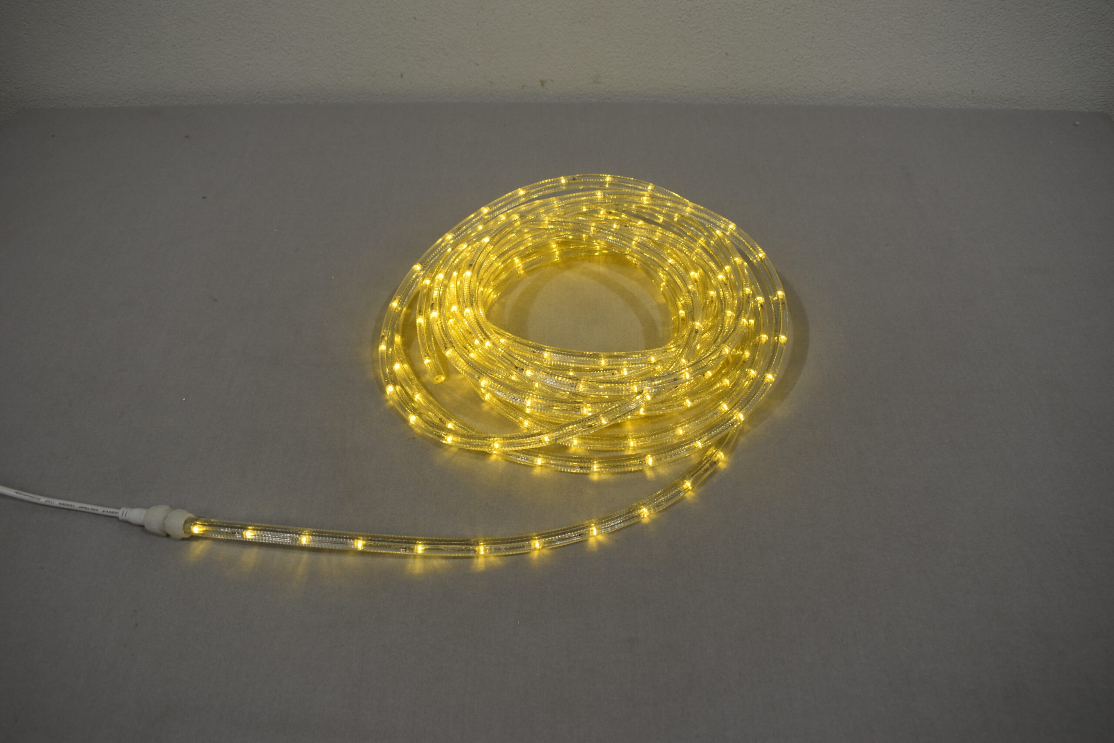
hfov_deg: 61.9
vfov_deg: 43.6
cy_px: 372
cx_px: 557
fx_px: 928
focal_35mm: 30
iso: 200
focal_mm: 20
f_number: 5.6
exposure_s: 1/125
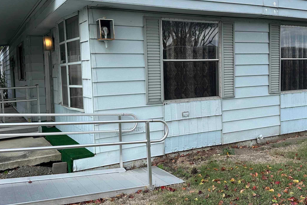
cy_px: 92
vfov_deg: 35.9
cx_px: 165
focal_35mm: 37
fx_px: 316
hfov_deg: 51.8
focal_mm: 6.86
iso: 80
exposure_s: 1/1374
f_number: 1.78
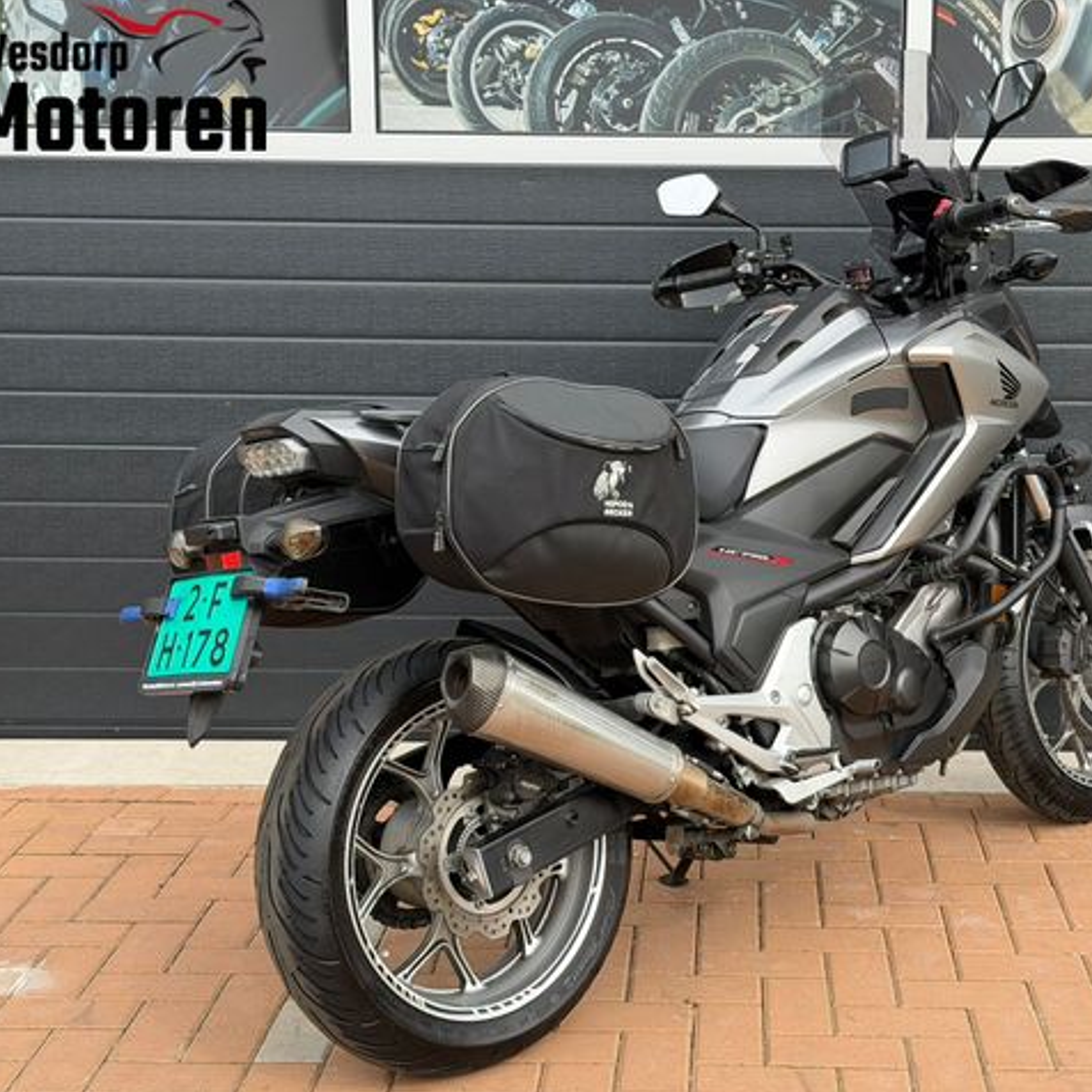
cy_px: 548
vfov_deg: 30.0
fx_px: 2034
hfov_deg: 29.9
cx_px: 707
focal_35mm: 57
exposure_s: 1/855
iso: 64
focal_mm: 6.76
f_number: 1.78
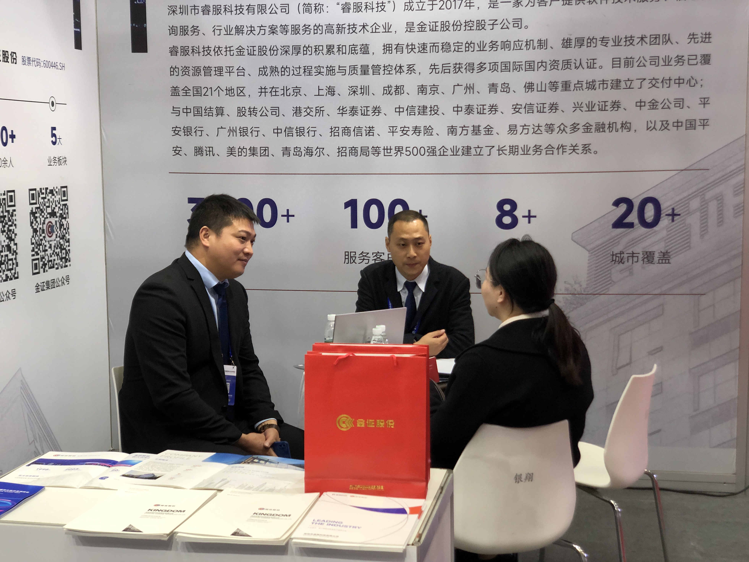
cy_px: 281
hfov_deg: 36.8
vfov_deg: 28.0
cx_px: 374
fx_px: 1125
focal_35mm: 52
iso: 32
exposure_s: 1/60
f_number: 2.4
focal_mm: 6
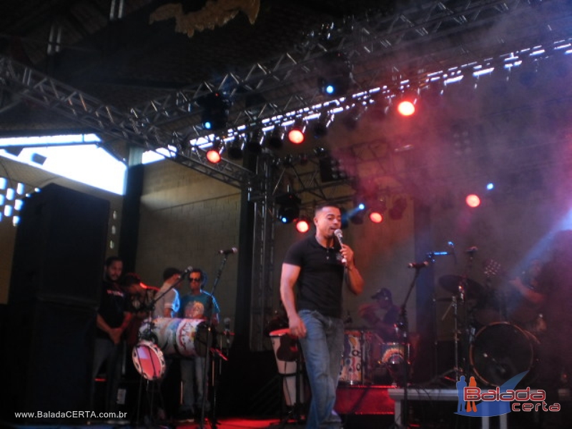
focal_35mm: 36
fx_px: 595
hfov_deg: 51.4
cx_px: 286
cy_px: 214
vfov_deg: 39.7
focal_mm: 6.3
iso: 125
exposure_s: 1/30
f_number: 3.1
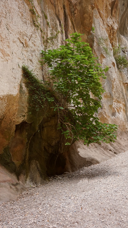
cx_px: 60
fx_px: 166
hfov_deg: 42.1
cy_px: 114
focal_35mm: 28
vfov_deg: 68.8
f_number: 4
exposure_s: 1/160
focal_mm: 17
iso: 100
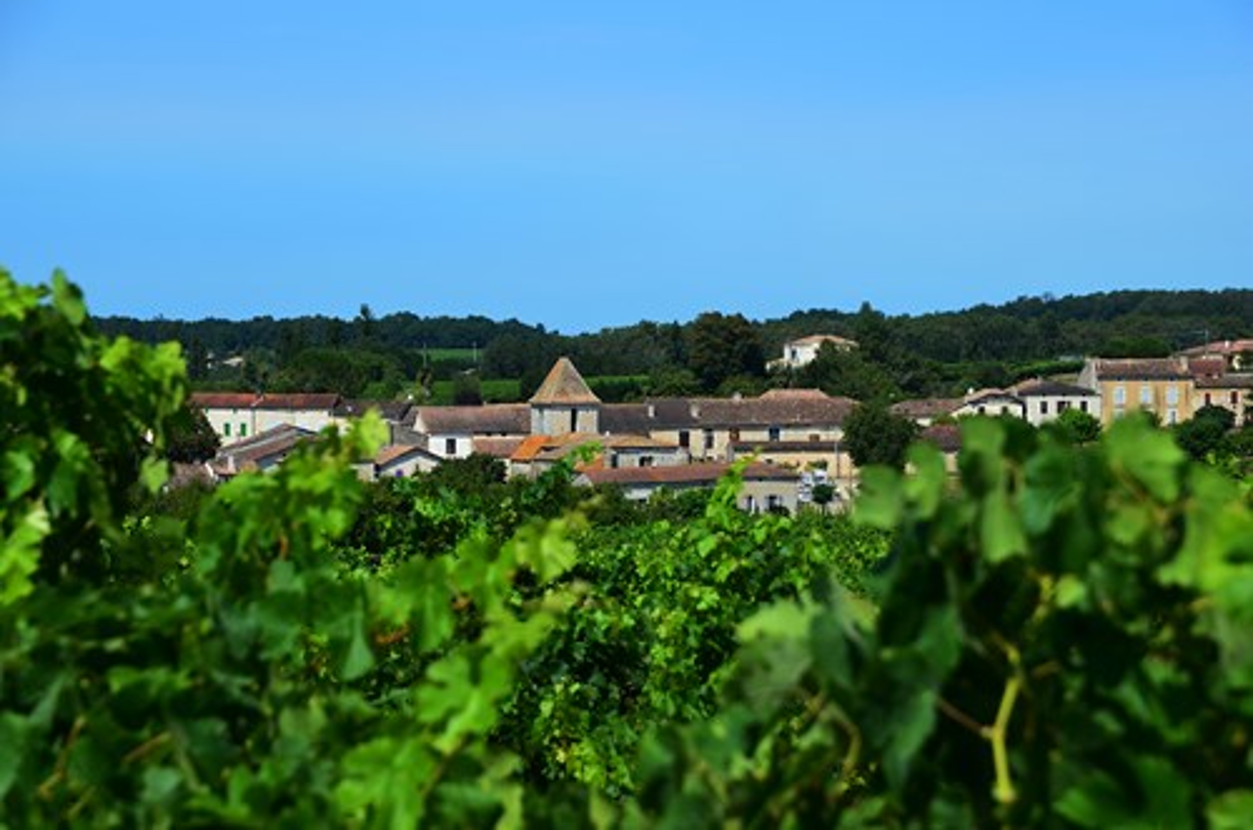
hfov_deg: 16.1
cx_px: 626
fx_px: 4428
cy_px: 415
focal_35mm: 128
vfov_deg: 10.7
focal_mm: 85
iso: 200
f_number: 10
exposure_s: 1/320
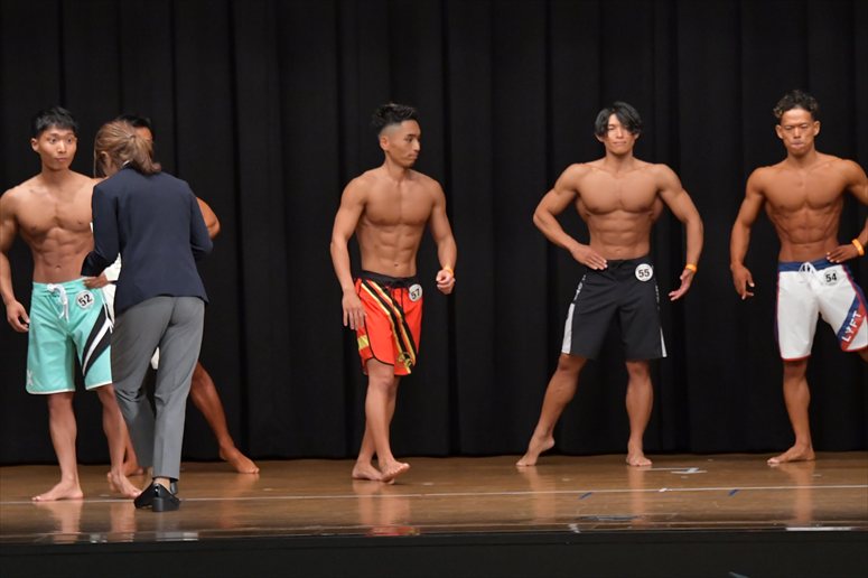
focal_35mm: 202
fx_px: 4868
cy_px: 289
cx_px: 434
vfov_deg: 6.8
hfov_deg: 10.2
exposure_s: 1/400
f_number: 5.6
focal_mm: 135
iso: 6400
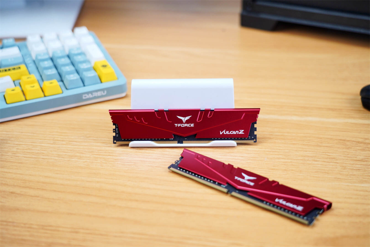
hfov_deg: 38.9
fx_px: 524
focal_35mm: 51
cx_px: 185
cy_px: 124
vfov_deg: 26.5
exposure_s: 1/100
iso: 400
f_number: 4
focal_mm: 51
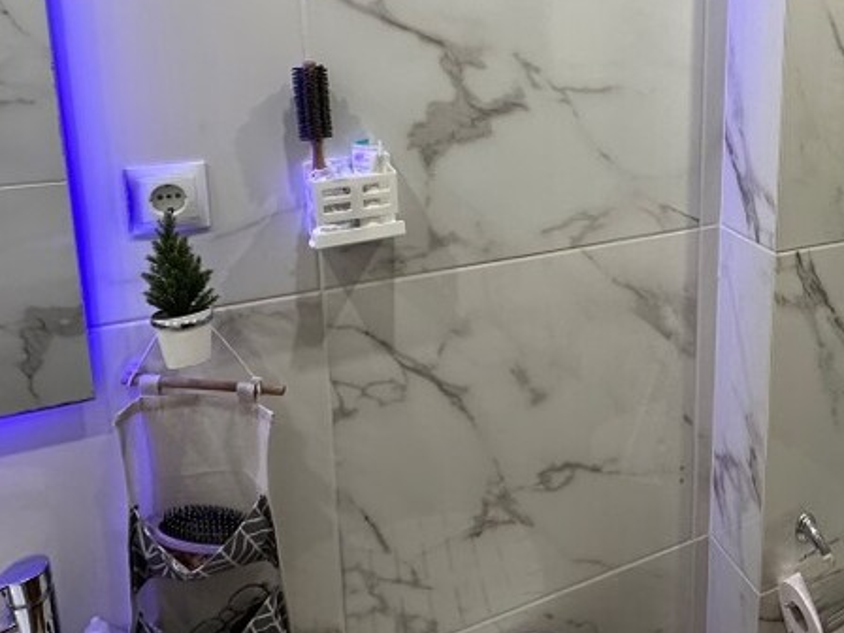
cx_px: 648
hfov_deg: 53.8
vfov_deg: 42.2
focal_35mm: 32
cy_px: 124
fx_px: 780
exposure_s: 1/100
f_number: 2.2
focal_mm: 2.22
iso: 160
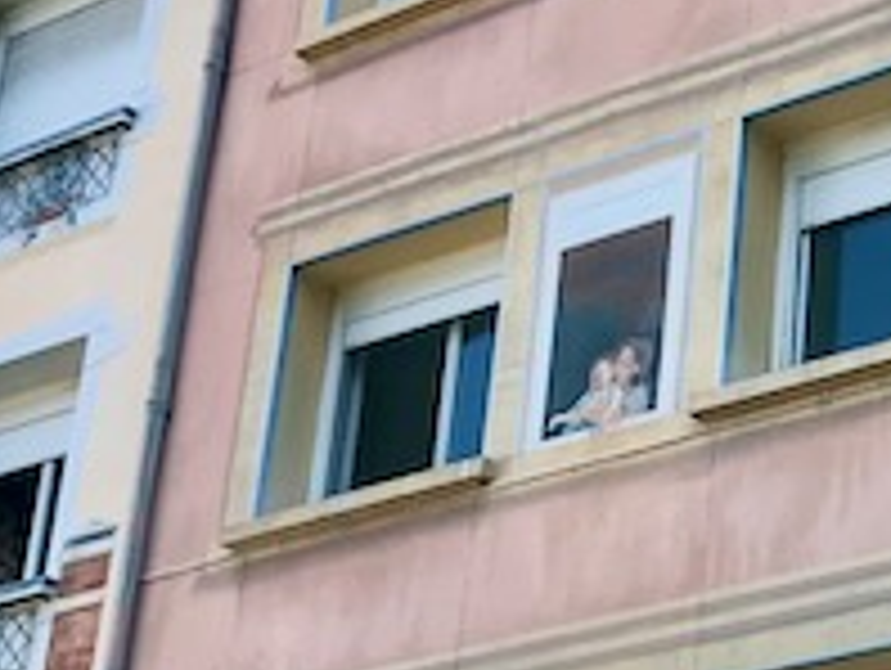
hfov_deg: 16.6
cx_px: 1107
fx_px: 2912
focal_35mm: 113
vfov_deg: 13.1
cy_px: 531
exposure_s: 1/903
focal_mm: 3.99
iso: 20
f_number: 1.8
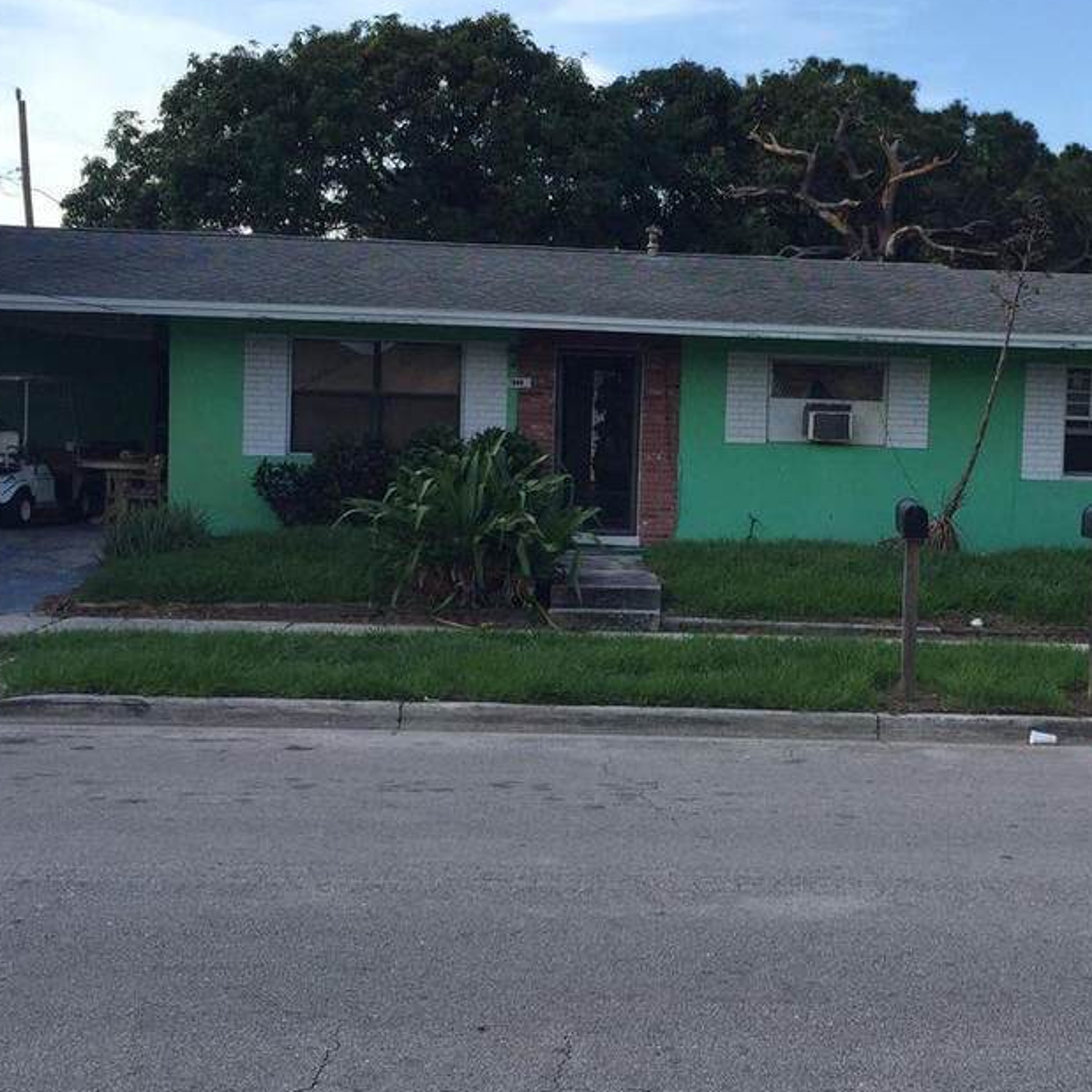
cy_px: 595
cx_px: 764
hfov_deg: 31.8
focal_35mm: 53
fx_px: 1892
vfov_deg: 32.2
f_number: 2.2
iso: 32
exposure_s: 1/860
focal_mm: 4.15
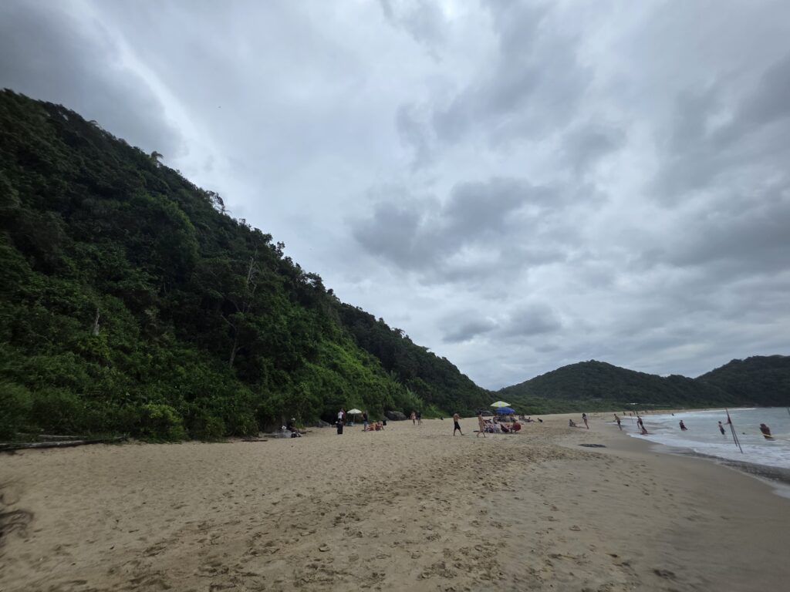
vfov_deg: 89.9
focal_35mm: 13
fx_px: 297
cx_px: 395
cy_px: 296
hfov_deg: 106.2
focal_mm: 2.2
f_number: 1.9
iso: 40
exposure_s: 1/4628
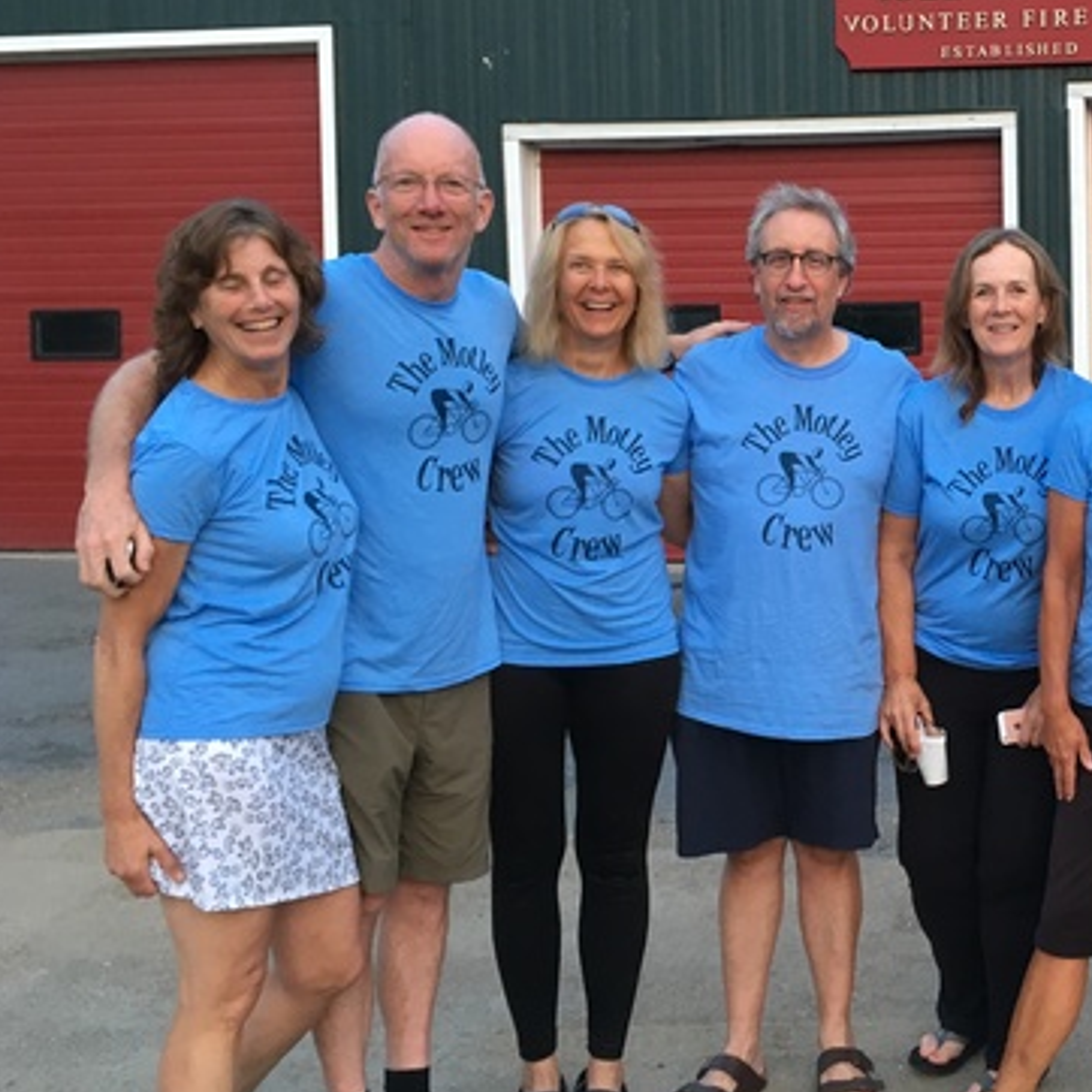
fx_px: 1820
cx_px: 1017
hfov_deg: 31.6
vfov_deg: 33.3
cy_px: 446
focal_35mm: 51
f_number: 2.2
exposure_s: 1/30
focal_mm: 4.15
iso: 80
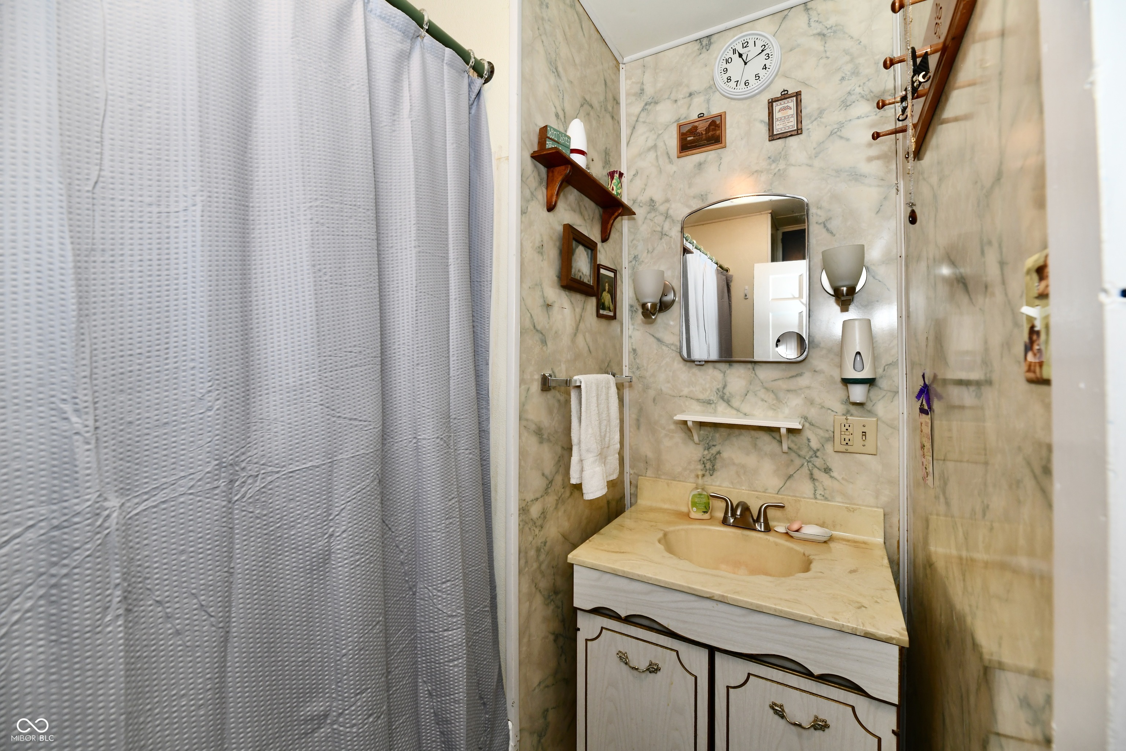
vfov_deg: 81.2
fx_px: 438
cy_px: 376
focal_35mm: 14
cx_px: 563
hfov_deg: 104.3
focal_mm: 14
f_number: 6.3
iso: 640
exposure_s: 1/60
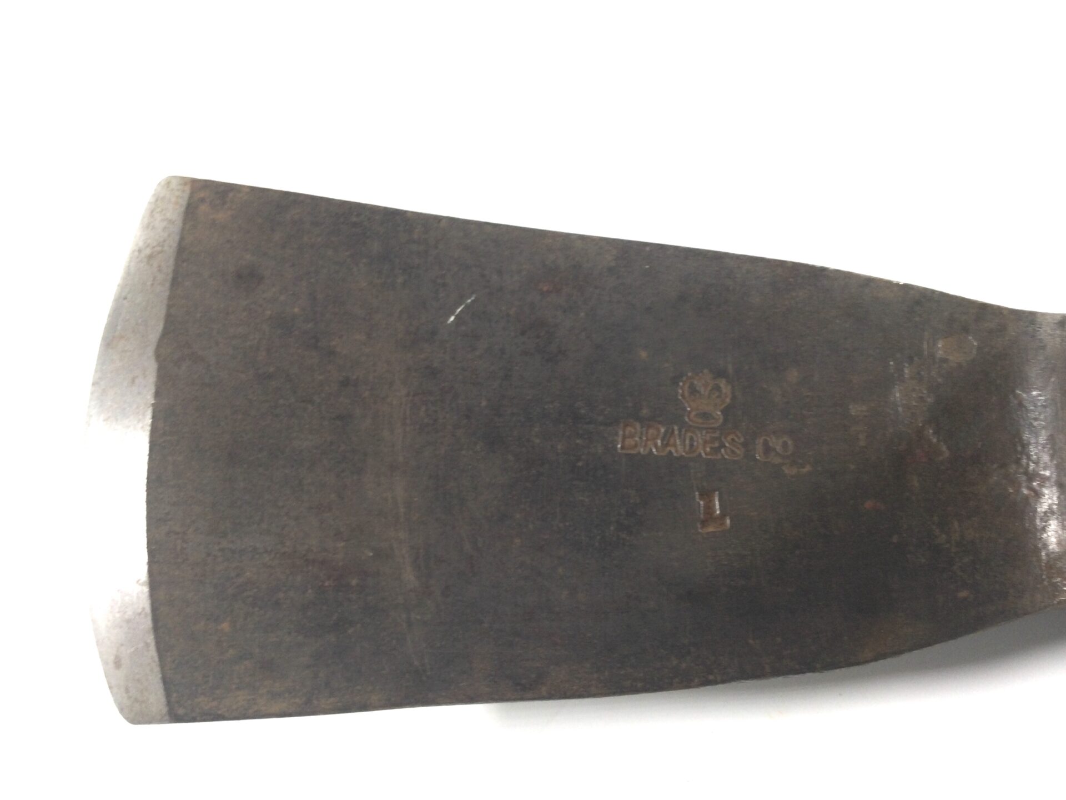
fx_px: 955
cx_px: 533
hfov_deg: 58.4
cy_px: 400
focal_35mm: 31
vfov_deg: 45.4
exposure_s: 1/33
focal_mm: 3.3
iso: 32
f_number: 2.4
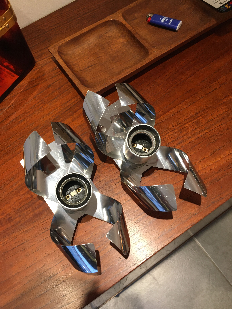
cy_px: 154
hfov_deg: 48.2
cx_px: 116
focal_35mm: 29
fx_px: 259
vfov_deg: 61.7
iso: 100
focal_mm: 4.15
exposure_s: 1/33
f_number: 2.2
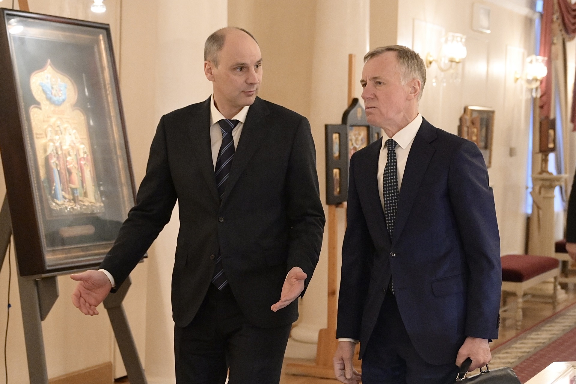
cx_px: 288
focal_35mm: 45
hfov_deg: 43.6
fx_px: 720
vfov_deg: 29.8
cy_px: 192
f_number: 3.5
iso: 4000
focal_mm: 45
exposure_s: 1/160
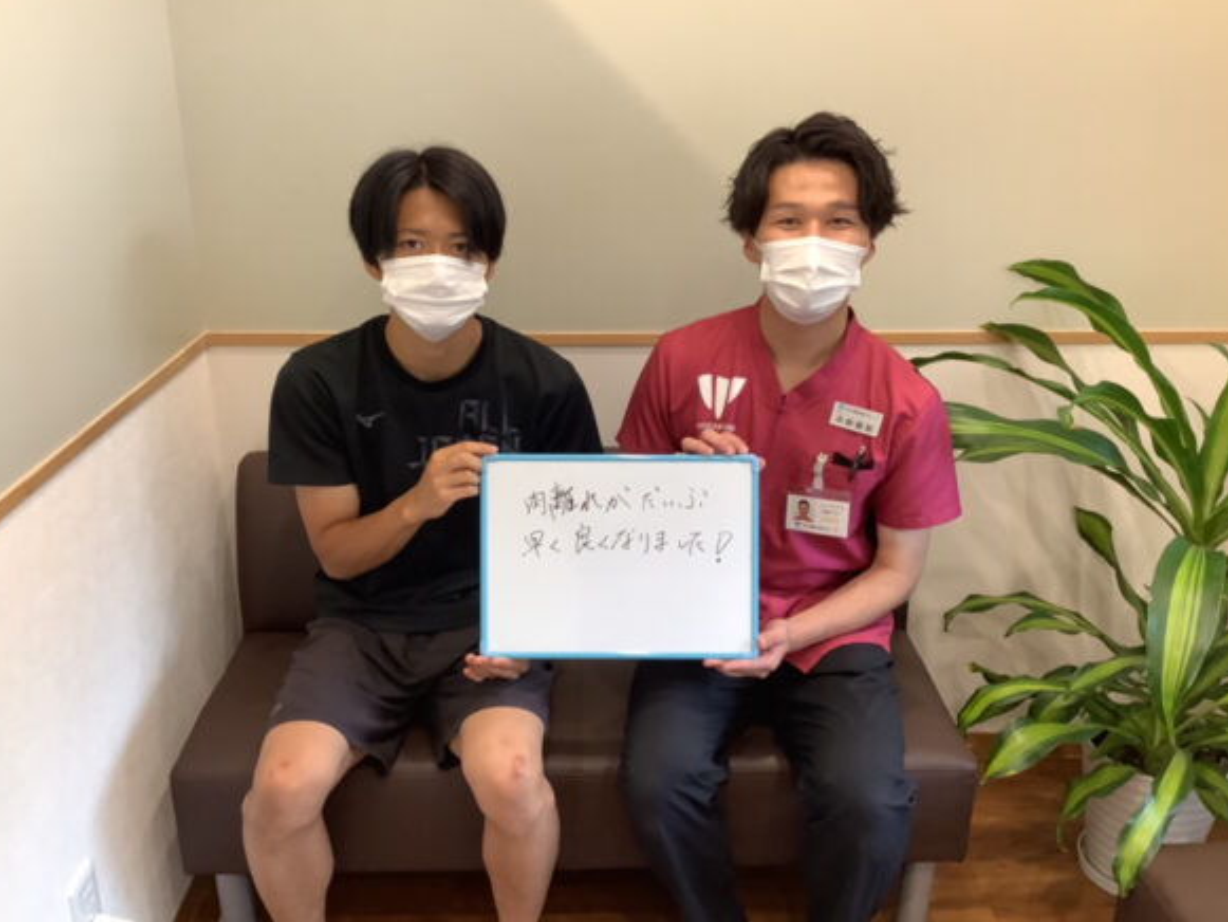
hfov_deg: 56.8
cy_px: 449
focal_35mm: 32
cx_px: 609
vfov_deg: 44.2
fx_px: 1135
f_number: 2.4
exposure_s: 1/60
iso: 160
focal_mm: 3.3
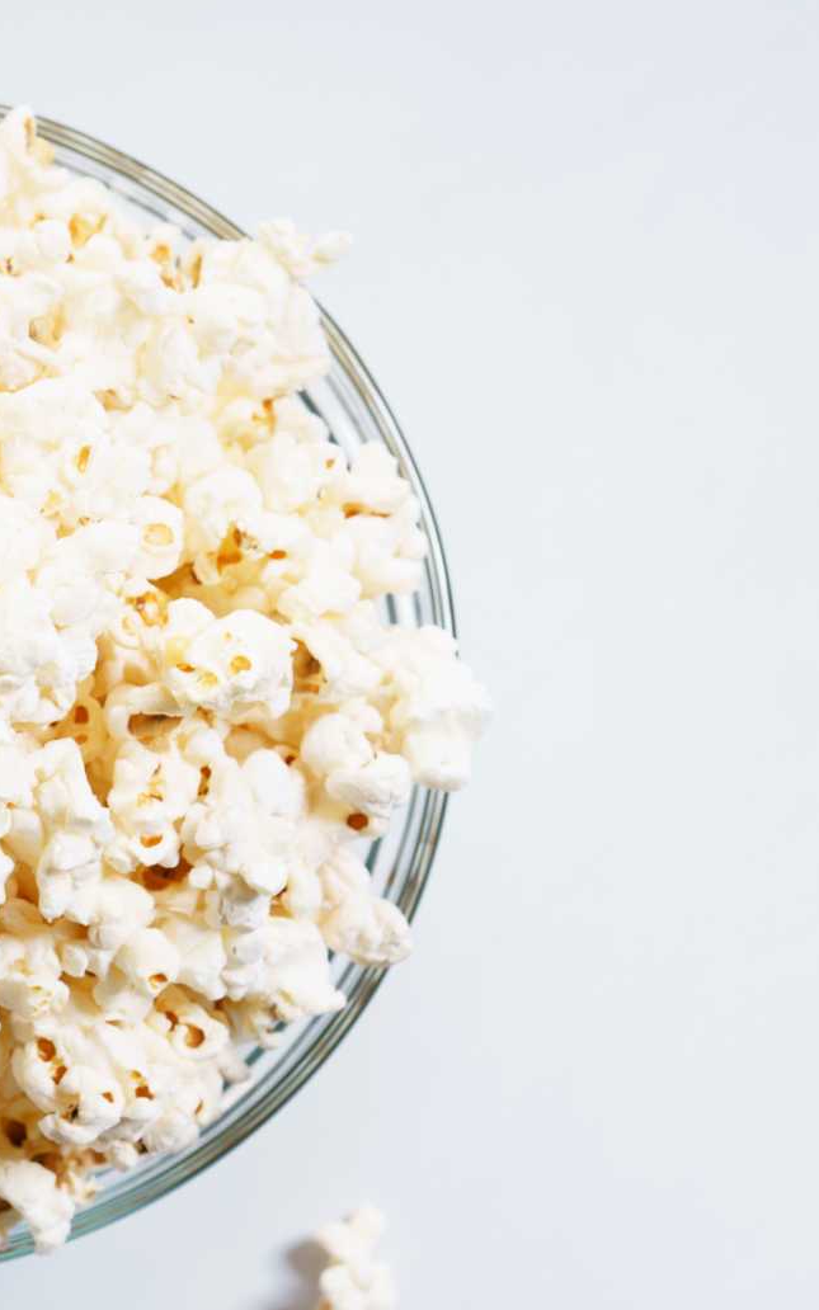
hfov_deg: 7.2
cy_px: 734
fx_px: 6500
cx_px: -149
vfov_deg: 11.5
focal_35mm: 182
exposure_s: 1/125
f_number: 9
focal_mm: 90
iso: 160
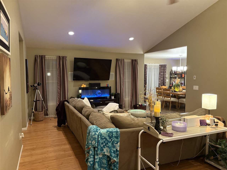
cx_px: 114
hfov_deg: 67.3
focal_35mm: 26
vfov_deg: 53.0
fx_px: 170
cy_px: 85
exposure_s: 1/40
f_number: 1.6
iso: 400
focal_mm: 5.96
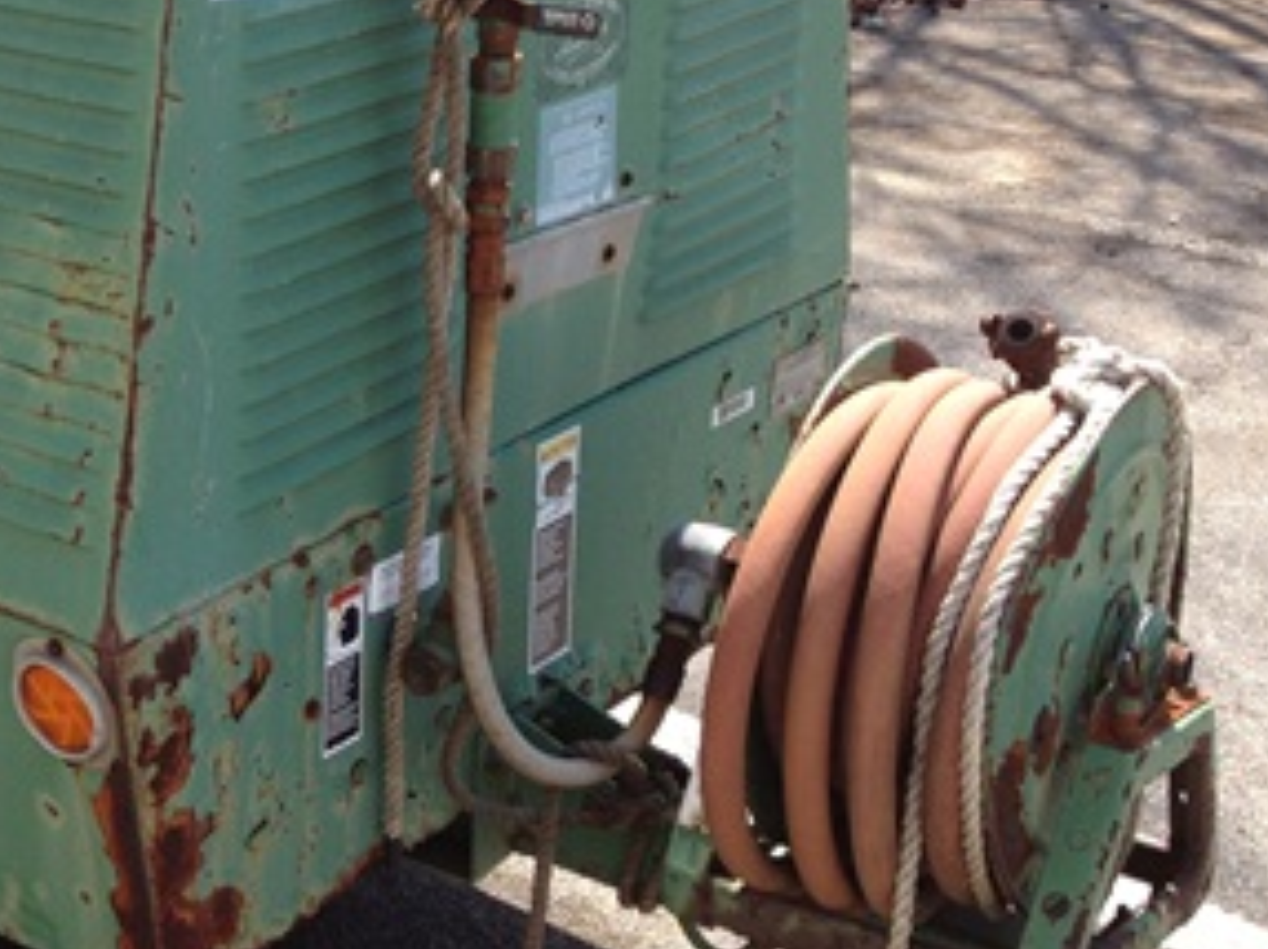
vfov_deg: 20.4
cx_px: 75
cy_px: 410
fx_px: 2635
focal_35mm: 72
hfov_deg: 26.0
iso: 50
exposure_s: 1/635
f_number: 2.4
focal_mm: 4.28
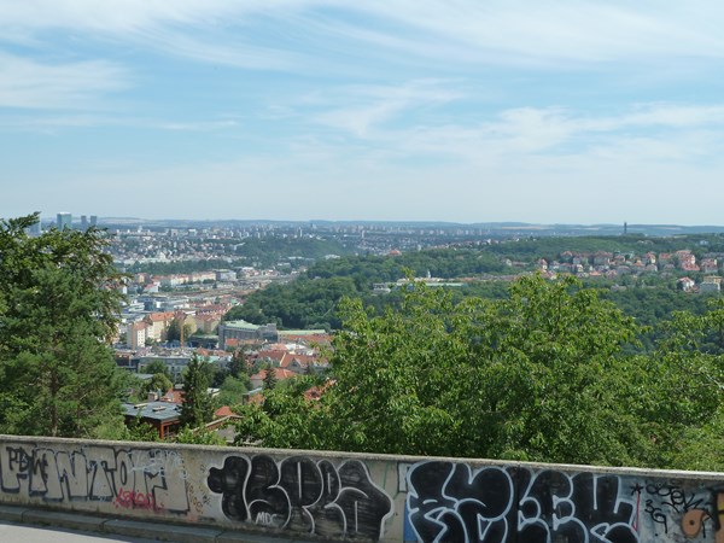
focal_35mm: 44
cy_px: 272
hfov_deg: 42.9
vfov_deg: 32.9
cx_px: 362
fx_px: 920
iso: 125
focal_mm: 7.3
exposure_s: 1/400
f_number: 5
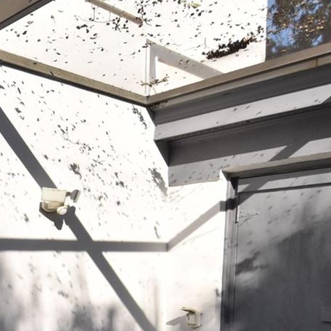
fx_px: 487
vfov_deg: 34.7
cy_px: 316
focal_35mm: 45
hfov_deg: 33.7
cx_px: -13
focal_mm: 10
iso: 800
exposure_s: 1/3000
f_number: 3.5
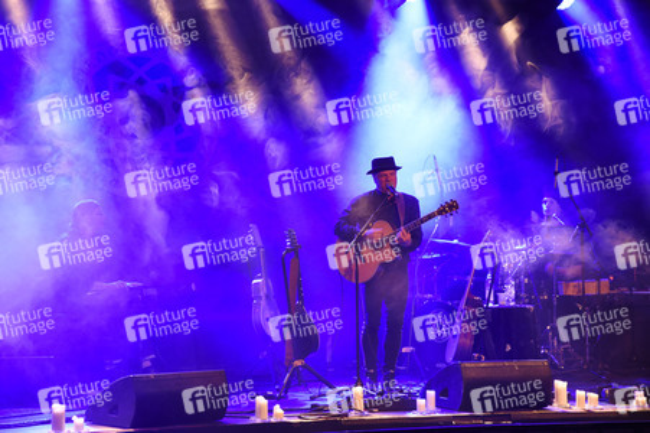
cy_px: 216
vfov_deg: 11.4
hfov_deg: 17.1
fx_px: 2165
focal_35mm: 120
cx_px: 325
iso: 1600
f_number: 4.5
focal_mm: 120
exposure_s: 1/60
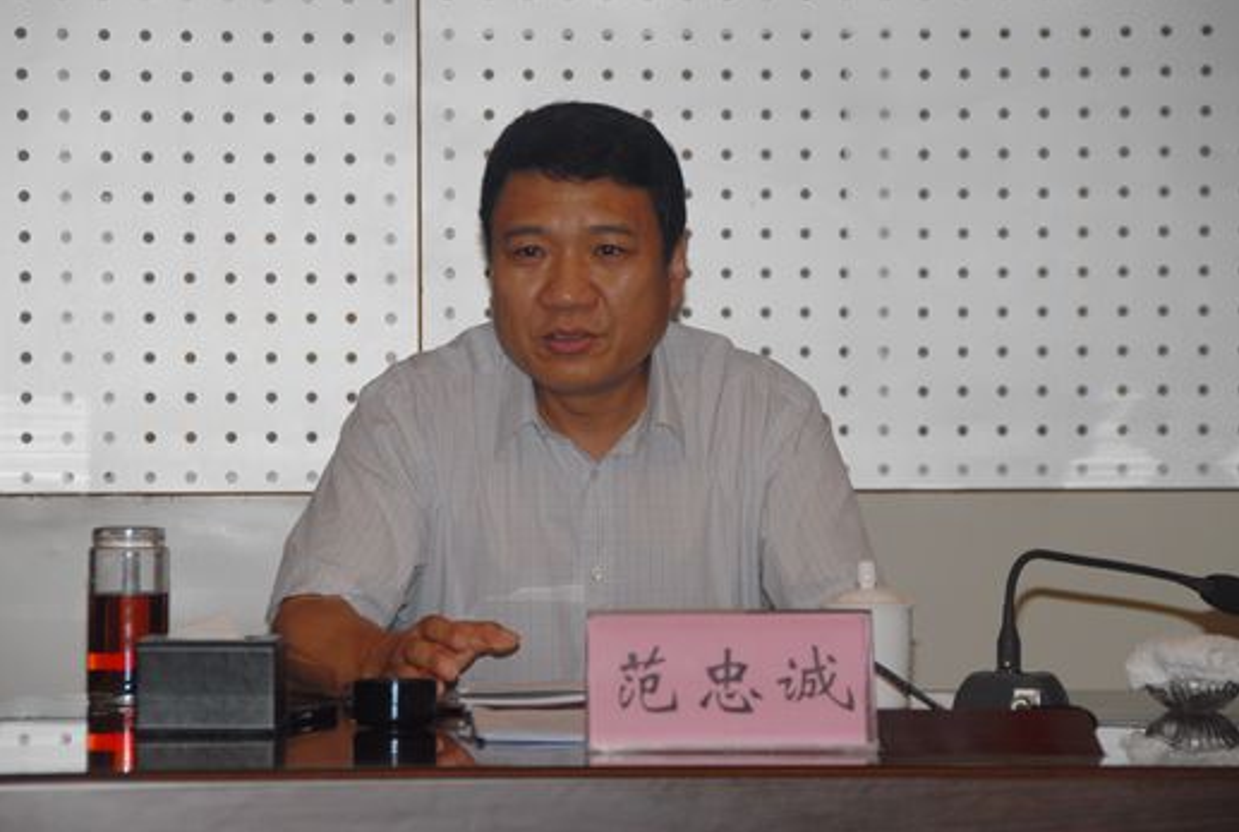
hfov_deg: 13.5
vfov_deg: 9.1
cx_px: 597
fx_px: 5226
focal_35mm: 152
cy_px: 394
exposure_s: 1/40
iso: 200
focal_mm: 95
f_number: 5.3
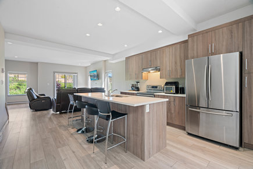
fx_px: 112
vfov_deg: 73.7
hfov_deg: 96.7
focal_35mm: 16
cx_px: 126
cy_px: 84
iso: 320
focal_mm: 16
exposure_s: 1/1.67
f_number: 10
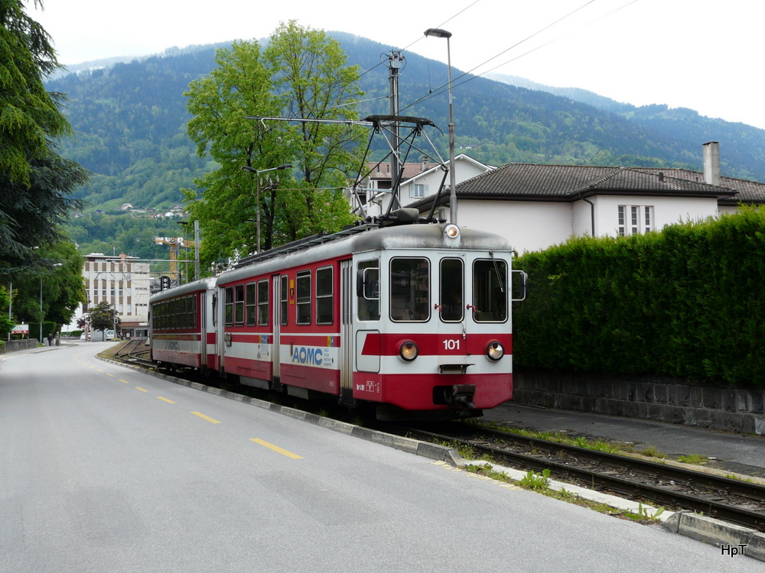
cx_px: 382
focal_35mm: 48
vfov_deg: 30.3
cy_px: 286
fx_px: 1061
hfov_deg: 39.7
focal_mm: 7.9
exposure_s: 1/200
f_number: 5
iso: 100
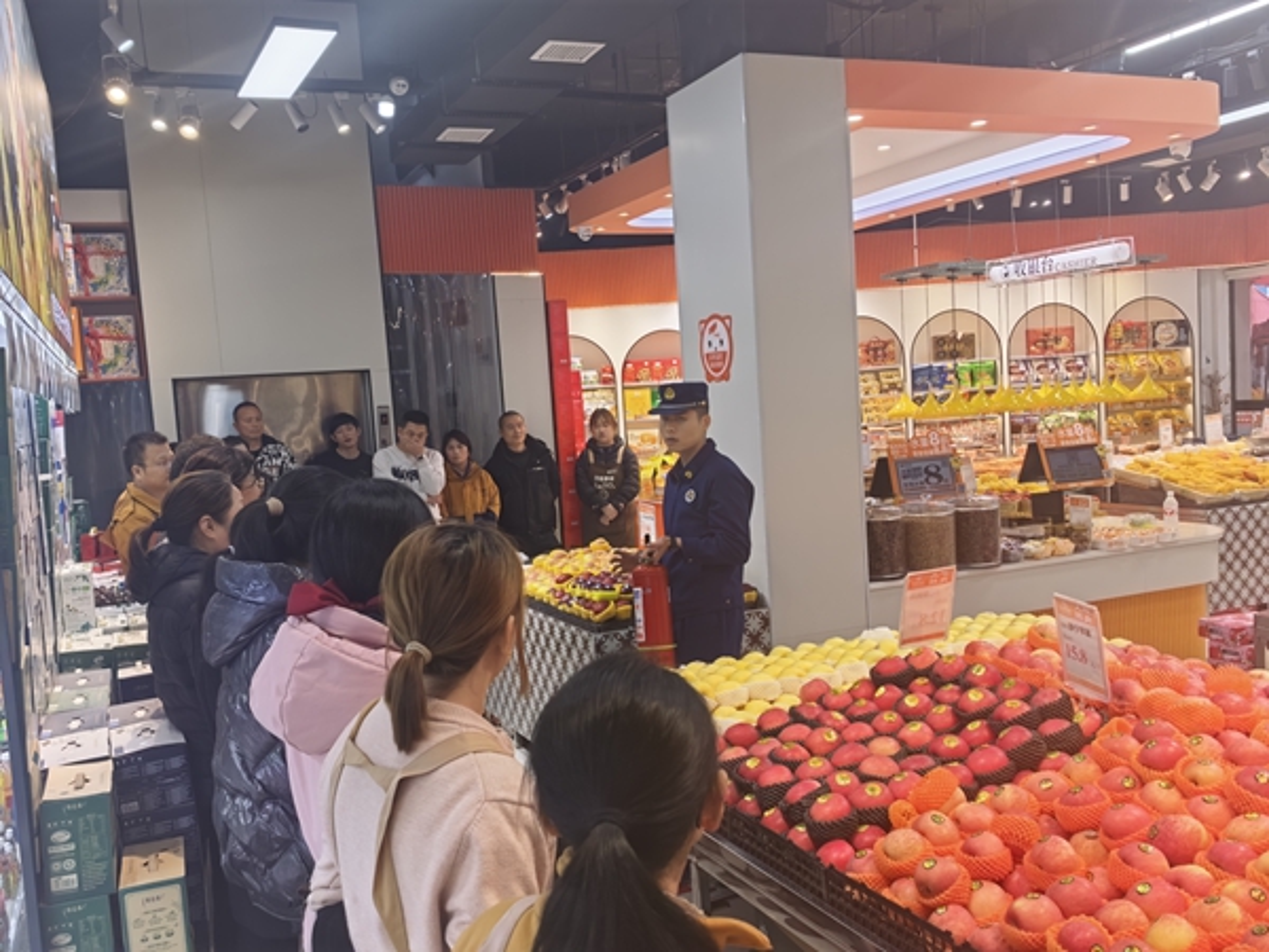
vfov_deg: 44.2
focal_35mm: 32
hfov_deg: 56.8
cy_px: 476
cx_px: 634
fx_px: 1173
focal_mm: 5.75
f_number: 2
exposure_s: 1/174
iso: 50
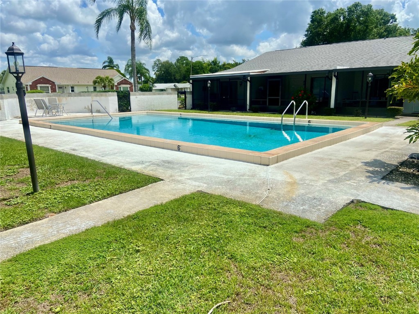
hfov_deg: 67.3
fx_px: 315
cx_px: 210
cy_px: 157
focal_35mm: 26
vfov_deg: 53.1
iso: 32
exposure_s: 1/6061
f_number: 1.8
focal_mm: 4.25
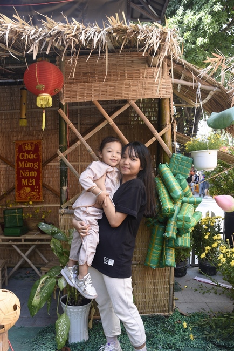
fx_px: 292
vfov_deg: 61.9
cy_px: 176
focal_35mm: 30
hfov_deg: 43.6
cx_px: 117
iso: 200
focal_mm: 20
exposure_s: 1/100
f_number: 5.6
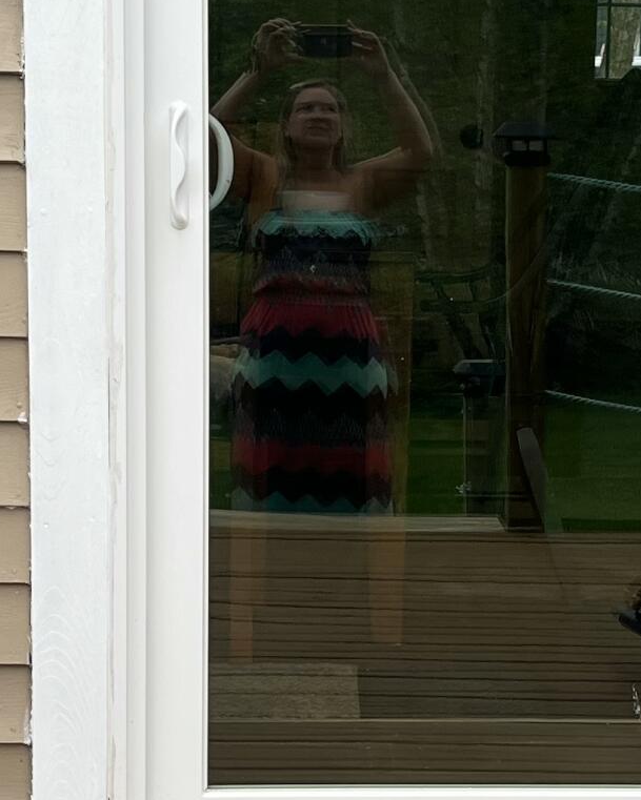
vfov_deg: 19.2
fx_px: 2371
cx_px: 484
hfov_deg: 15.3
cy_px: 488
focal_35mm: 100
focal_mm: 5.1
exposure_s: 1/975
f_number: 1.6
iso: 50
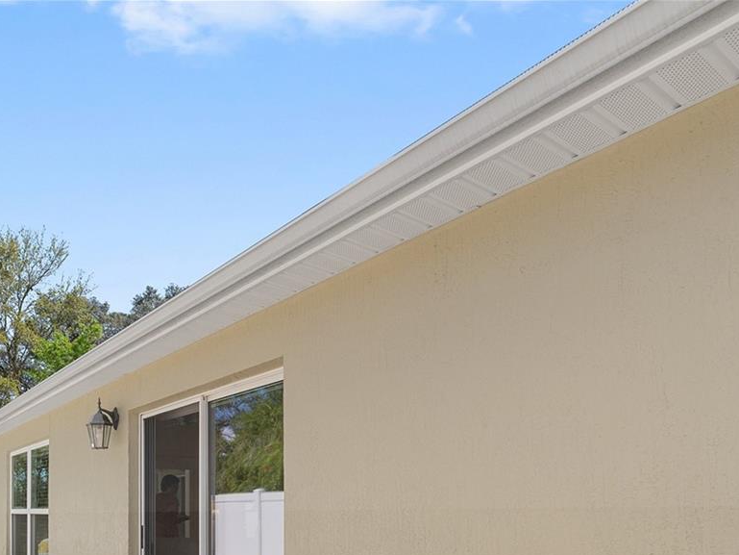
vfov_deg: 44.7
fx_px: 598
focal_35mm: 28
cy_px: 512
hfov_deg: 59.2
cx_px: 164
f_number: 8
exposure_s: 1/640
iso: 250
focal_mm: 14
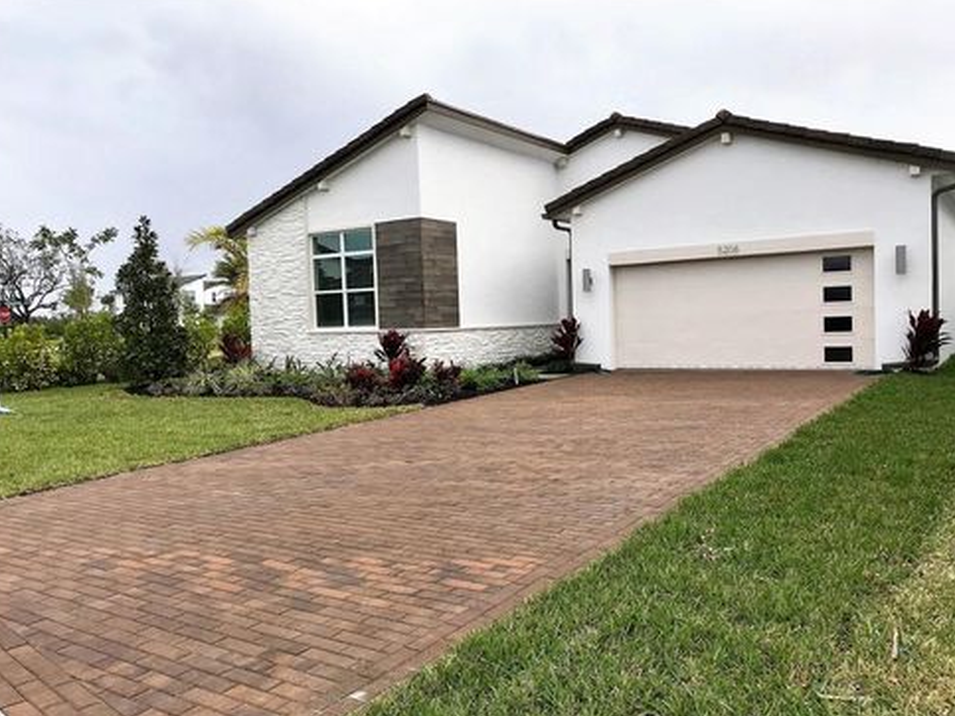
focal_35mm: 29
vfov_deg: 48.2
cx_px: 473
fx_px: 800
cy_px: 361
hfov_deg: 61.7
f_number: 1.8
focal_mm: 3.99
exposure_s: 1/1842
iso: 20
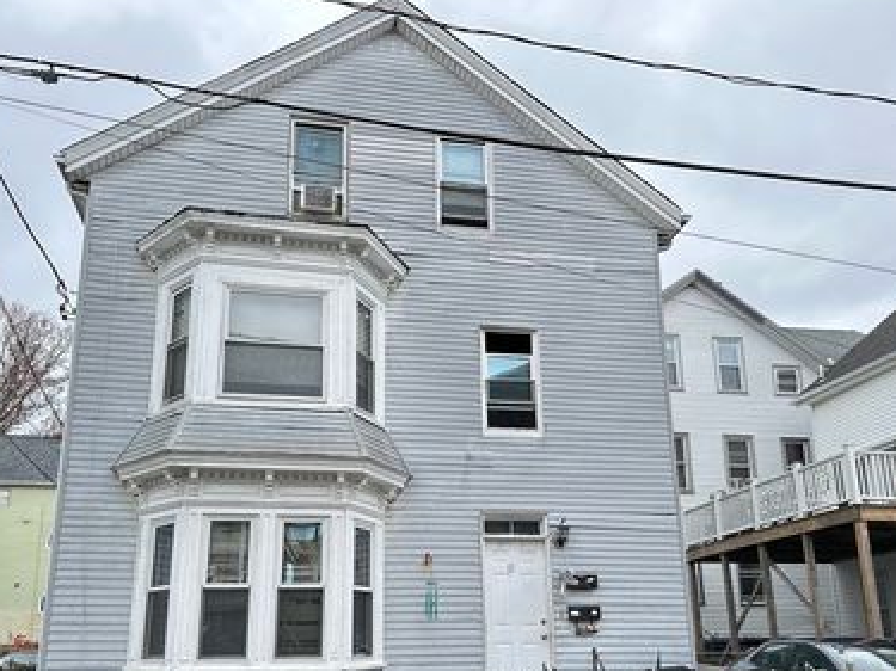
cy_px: 421
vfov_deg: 43.8
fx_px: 828
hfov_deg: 56.8
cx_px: 456
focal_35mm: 32
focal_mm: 6.86
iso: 80
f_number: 1.78
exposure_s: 1/491
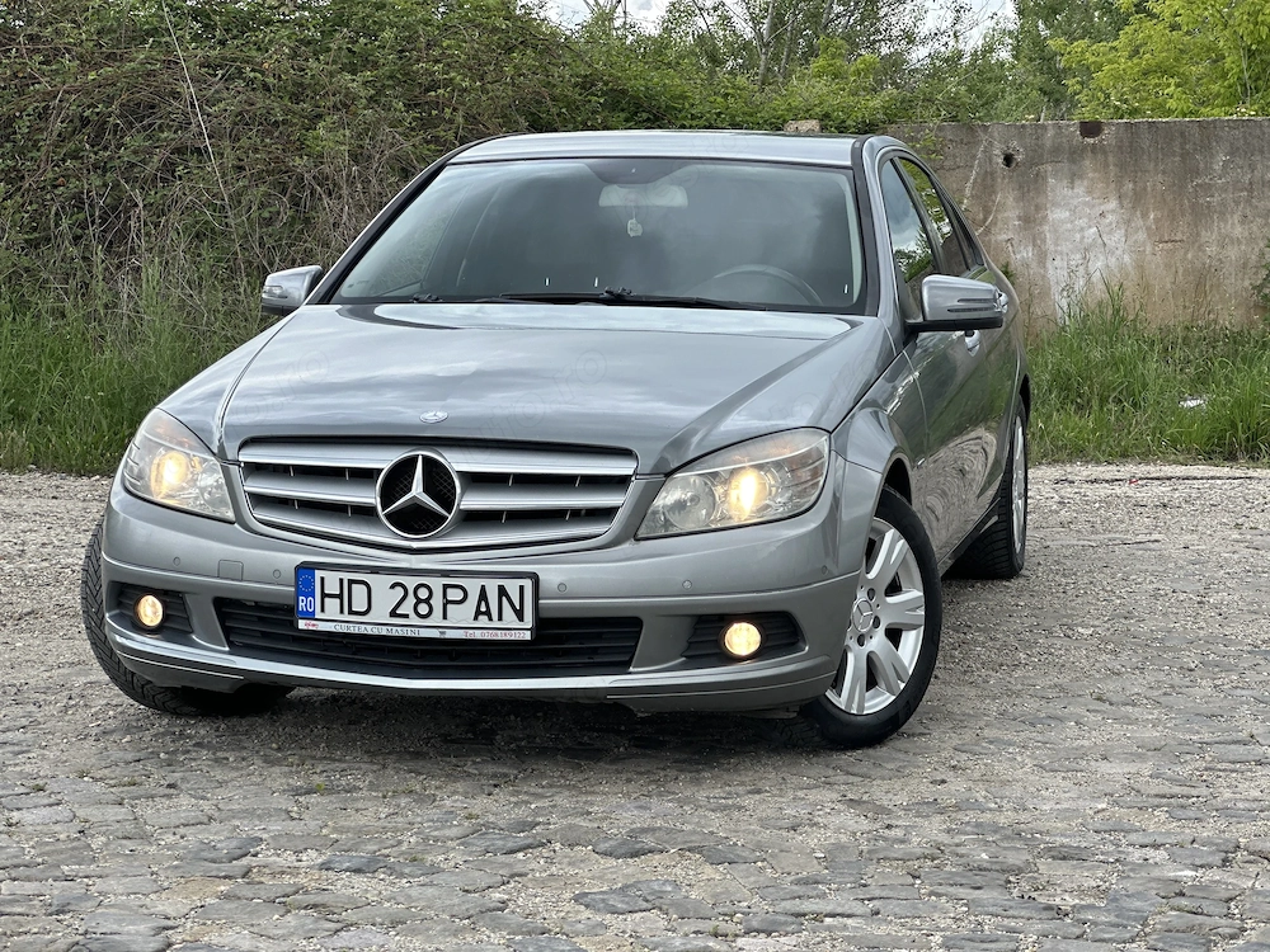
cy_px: 476
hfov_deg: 25.3
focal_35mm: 77
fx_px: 2825
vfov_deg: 19.1
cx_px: 635
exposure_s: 1/204
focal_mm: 9
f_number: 2.8
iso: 25
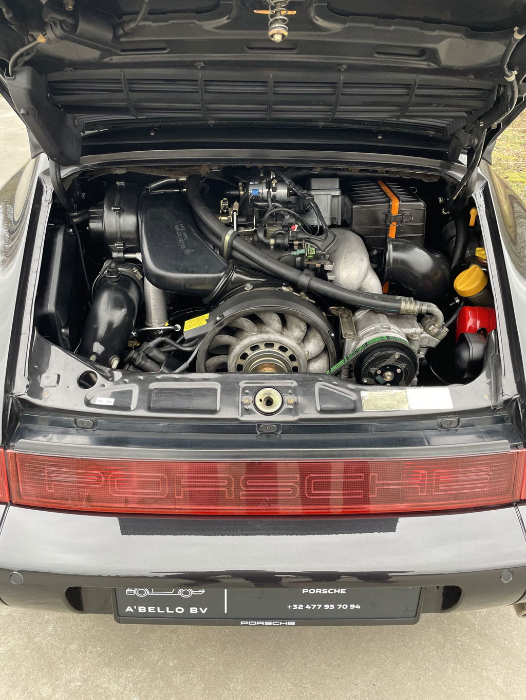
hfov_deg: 53.1
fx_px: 527
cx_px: 263
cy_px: 350
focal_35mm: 26
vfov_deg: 67.3
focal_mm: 4.2
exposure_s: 1/100
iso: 125
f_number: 1.6
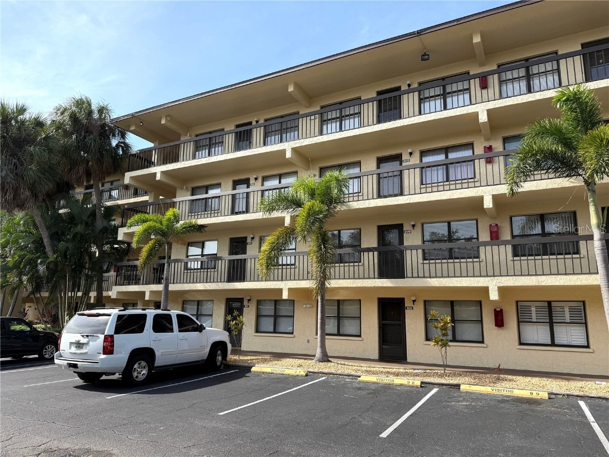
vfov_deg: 56.8
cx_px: 304
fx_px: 422
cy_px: 228
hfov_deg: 71.6
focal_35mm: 24
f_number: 1.78
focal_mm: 6.76
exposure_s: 1/2611
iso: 80
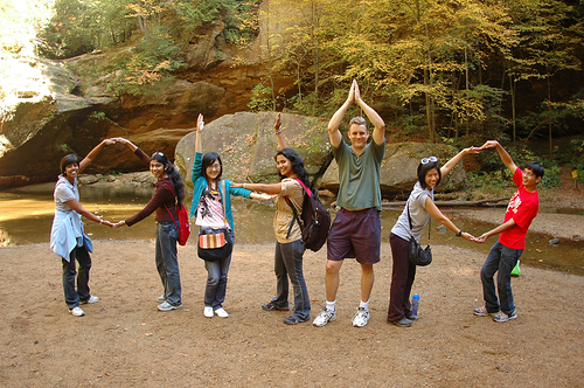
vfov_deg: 56.0
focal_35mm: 22
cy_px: 194
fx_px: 365
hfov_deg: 77.4
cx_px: 292
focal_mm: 15
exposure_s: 1/100
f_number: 2.8
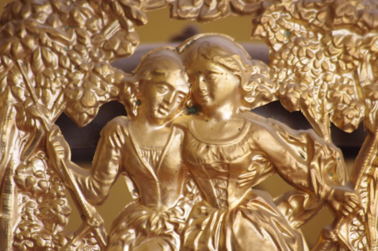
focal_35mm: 390
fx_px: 4091
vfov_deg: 3.5
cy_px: 126
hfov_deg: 5.3
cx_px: 189
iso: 3200
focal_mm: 260
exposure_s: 1/320
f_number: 5.6
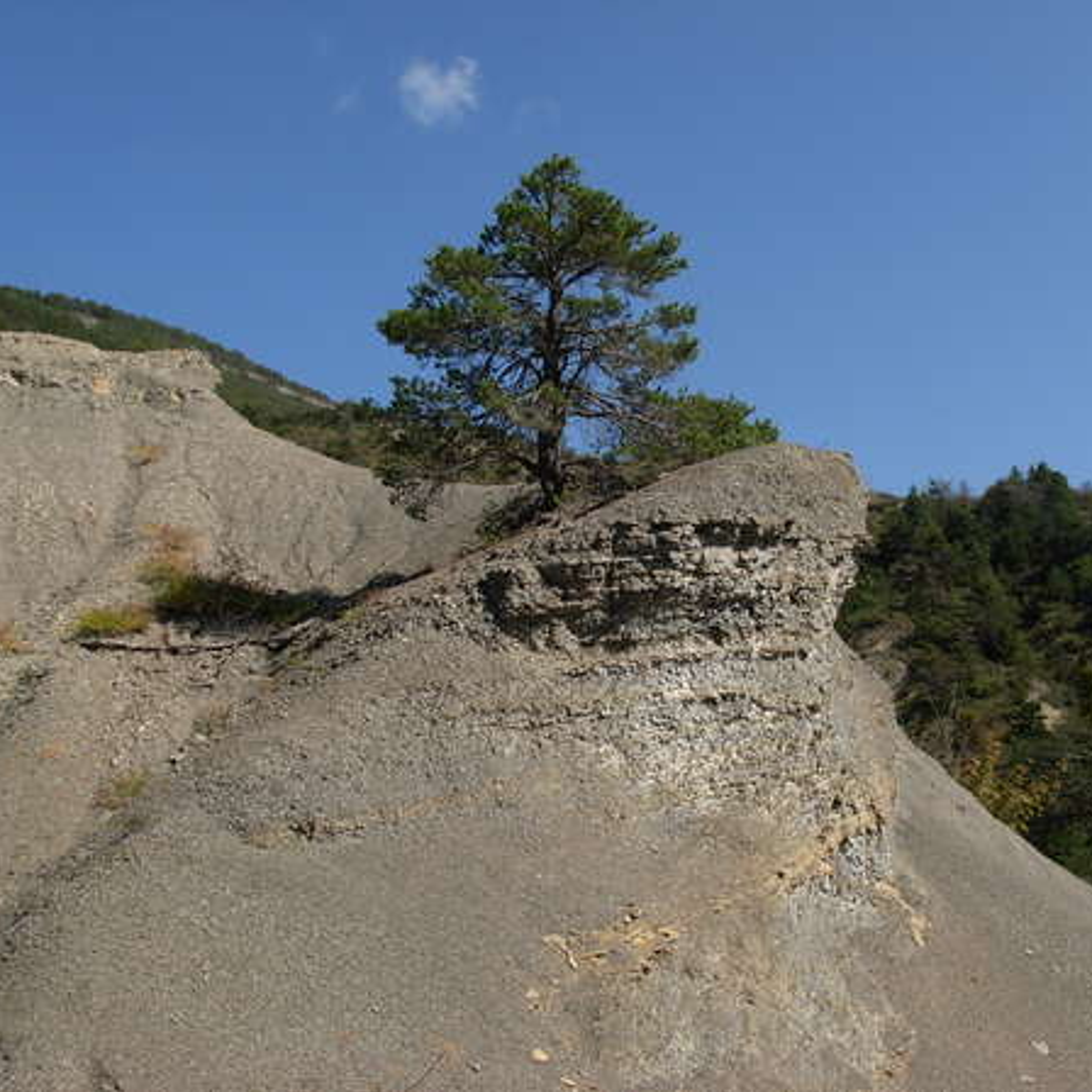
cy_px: 546
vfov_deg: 37.6
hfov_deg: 37.4
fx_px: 1606
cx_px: 668
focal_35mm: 45
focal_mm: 6.3
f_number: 4.9
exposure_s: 1/609
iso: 79
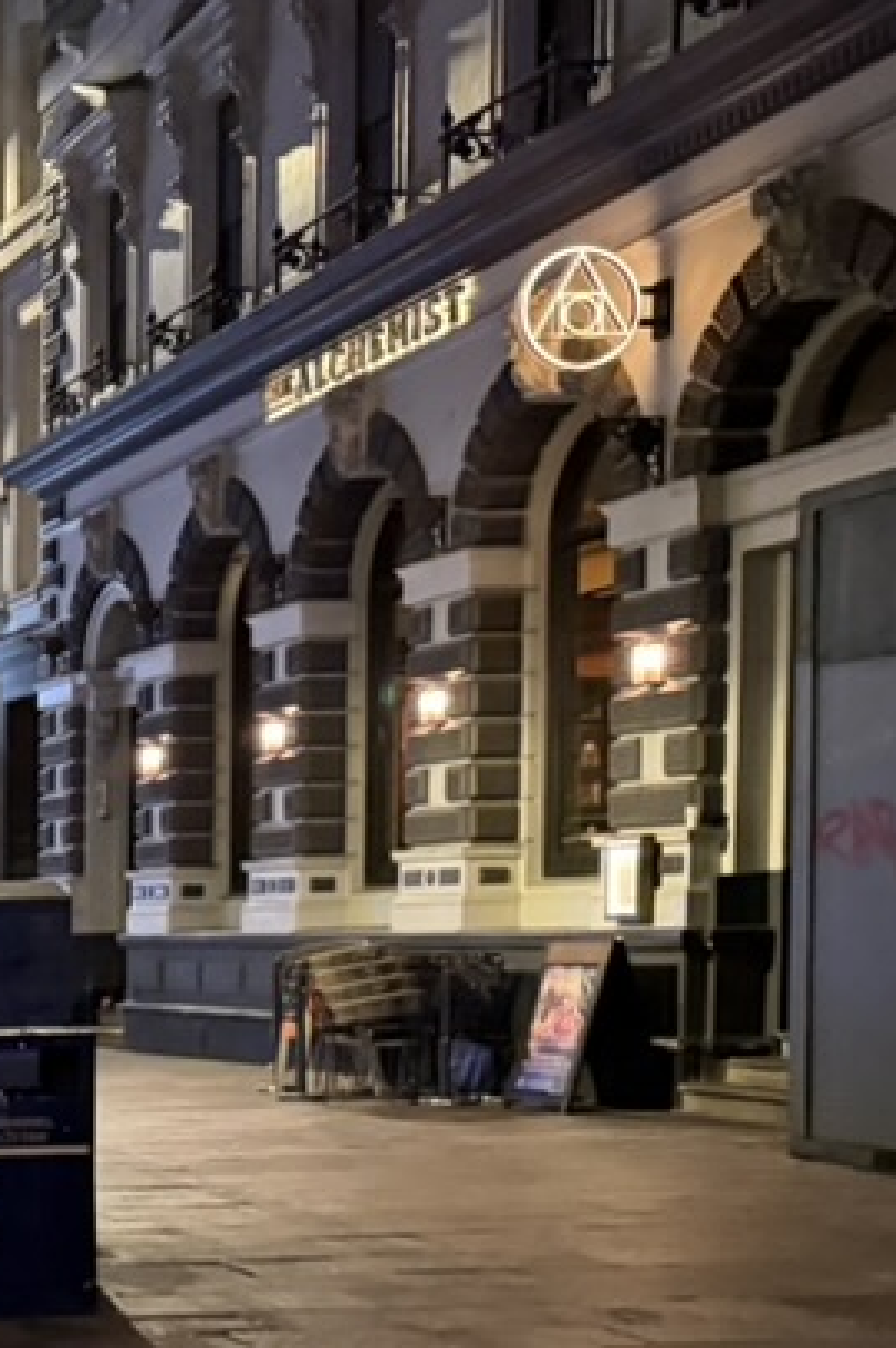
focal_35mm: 63
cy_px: 1082
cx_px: -740
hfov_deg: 17.3
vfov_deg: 31.1
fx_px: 2356
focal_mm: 6.76
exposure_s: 1/34
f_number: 1.78
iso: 1000
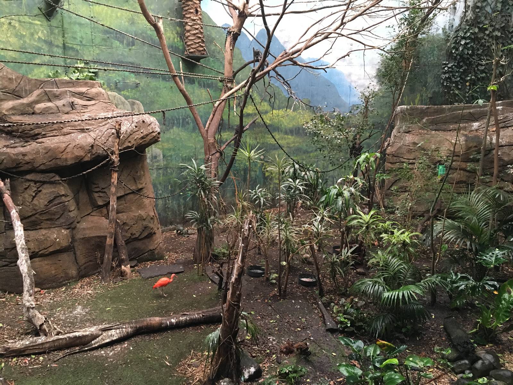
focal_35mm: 29
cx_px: 256
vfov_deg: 48.2
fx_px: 430
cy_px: 192
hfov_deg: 61.7
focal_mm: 4.15
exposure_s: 1/33
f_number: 2.2
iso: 250
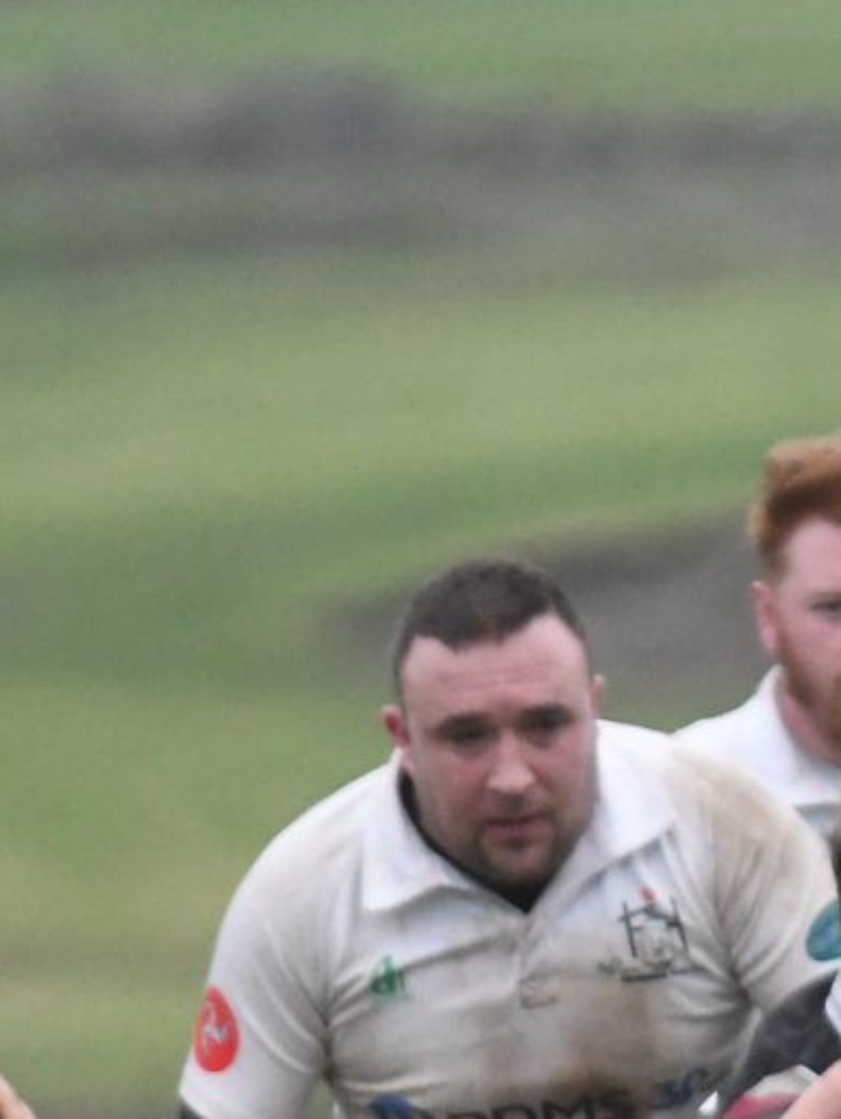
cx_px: 1473
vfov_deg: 1.7
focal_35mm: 1146
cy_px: 1472
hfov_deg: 1.3
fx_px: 37077
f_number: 4
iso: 3200
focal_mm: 200
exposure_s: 1/640
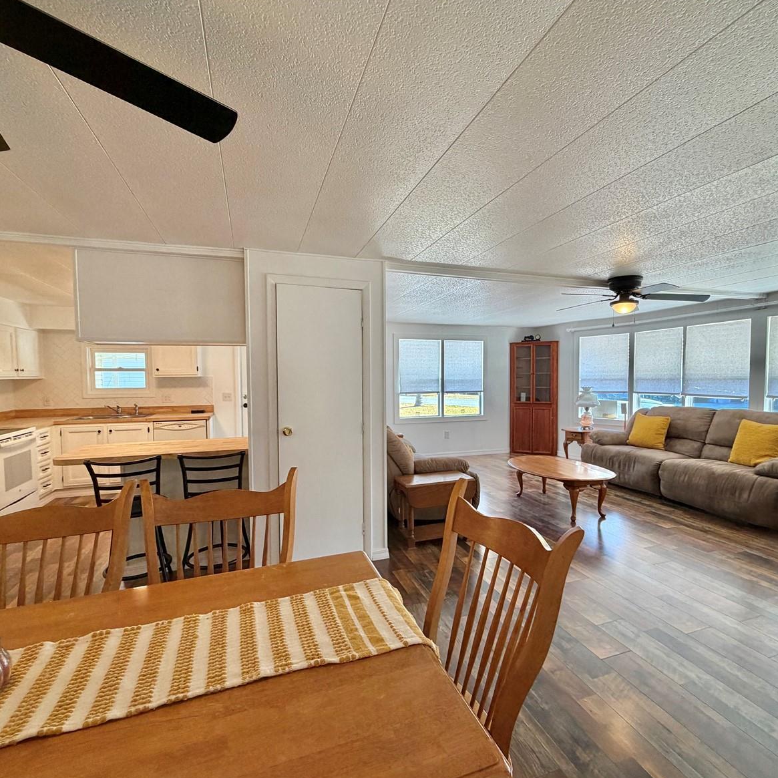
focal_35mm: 17
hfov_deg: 83.9
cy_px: 396
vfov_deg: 84.0
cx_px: 405
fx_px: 432
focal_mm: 2.22
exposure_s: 1/120
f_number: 2.2
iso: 200
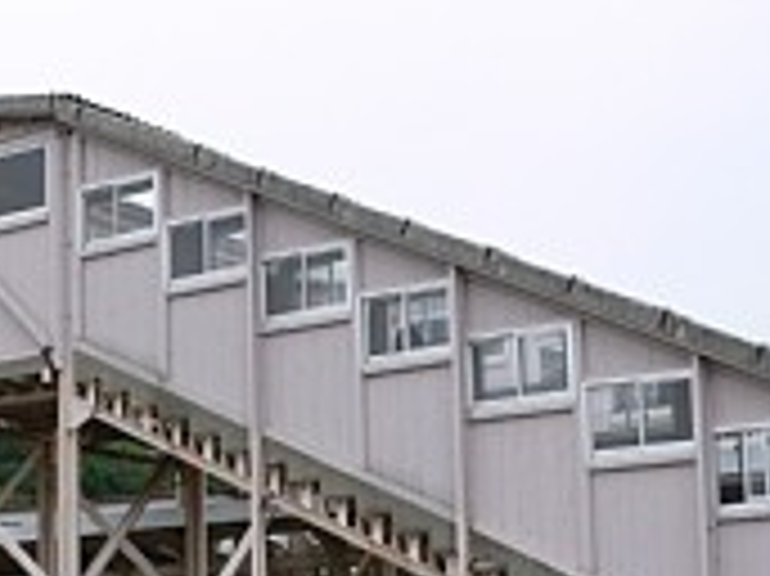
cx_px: 36
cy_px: 482
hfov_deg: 23.1
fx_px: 1823
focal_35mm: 82
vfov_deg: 17.8
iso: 80
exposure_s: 1/320
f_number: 5.6
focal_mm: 7.4
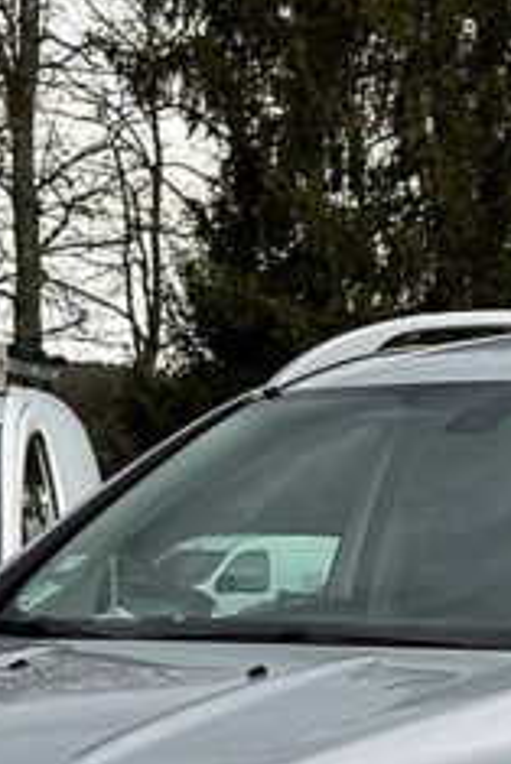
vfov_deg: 11.9
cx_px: 498
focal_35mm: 170
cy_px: 832
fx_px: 3614
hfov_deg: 8.1
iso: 80
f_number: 1.78
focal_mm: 6.86
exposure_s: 1/260
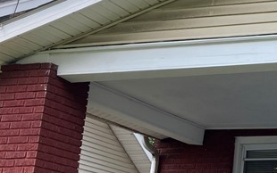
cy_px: 121
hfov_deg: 18.4
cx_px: 435
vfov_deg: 13.3
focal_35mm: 98
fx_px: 740
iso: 20
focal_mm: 3.99
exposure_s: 1/665
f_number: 1.8
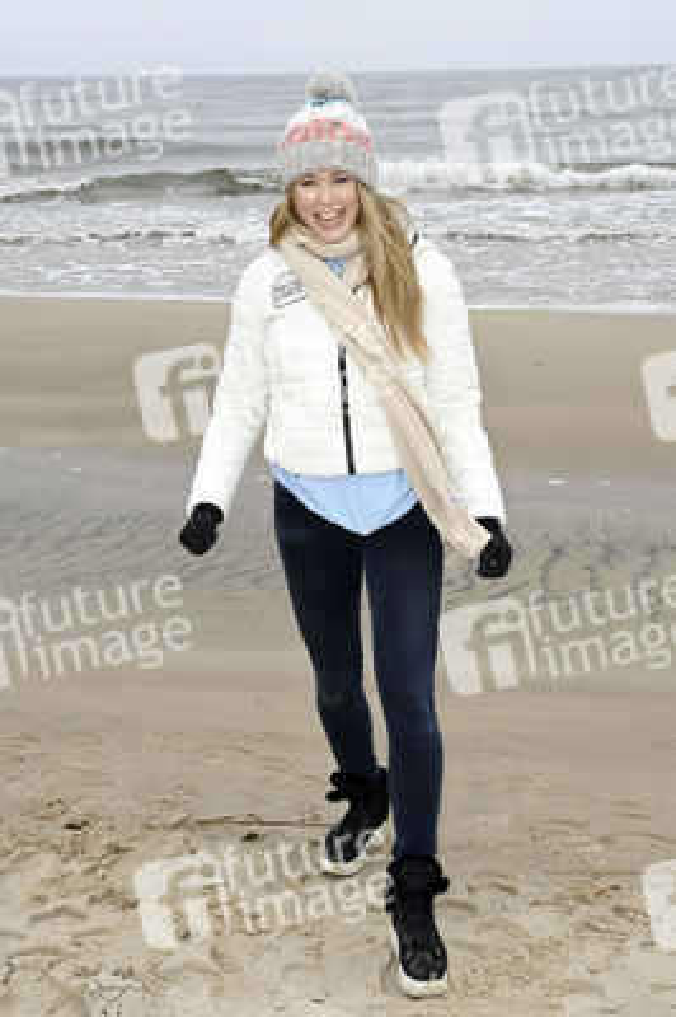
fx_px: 1072
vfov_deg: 50.7
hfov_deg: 35.0
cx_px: 338
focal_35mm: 38
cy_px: 508
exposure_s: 1/250
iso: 1000
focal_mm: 38
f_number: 11
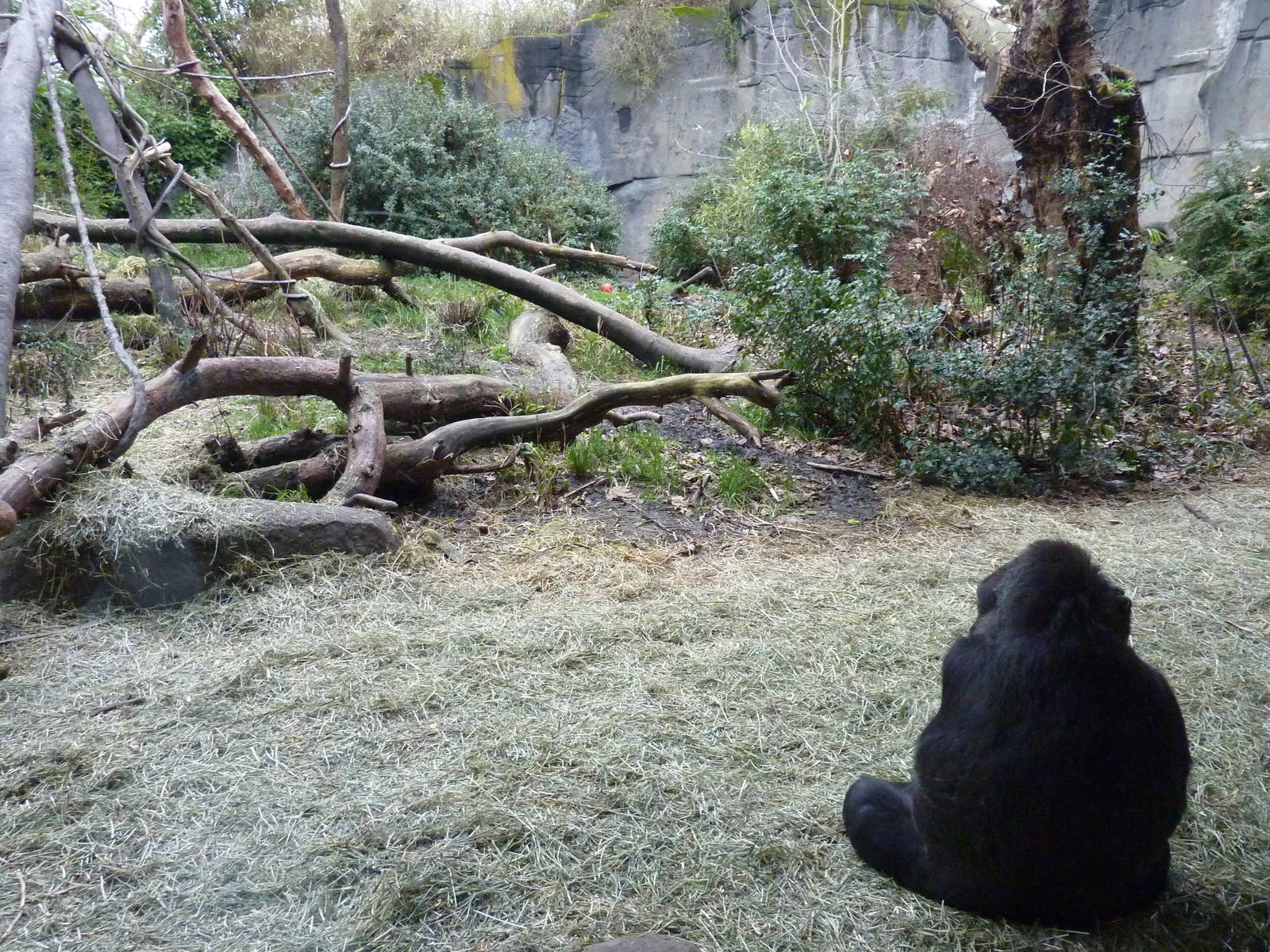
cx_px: 635
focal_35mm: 25
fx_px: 917
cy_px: 476
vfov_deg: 54.9
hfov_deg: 69.4
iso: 400
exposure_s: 1/80
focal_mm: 4.1
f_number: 3.3
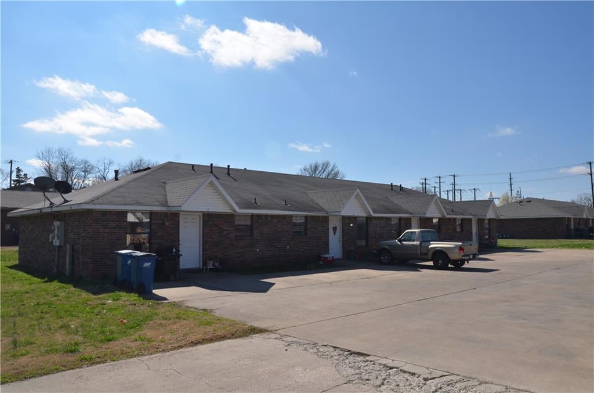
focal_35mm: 27
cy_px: 196
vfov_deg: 47.7
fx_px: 444
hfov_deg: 67.5
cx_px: 297
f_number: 9
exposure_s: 1/250
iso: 100
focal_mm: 18
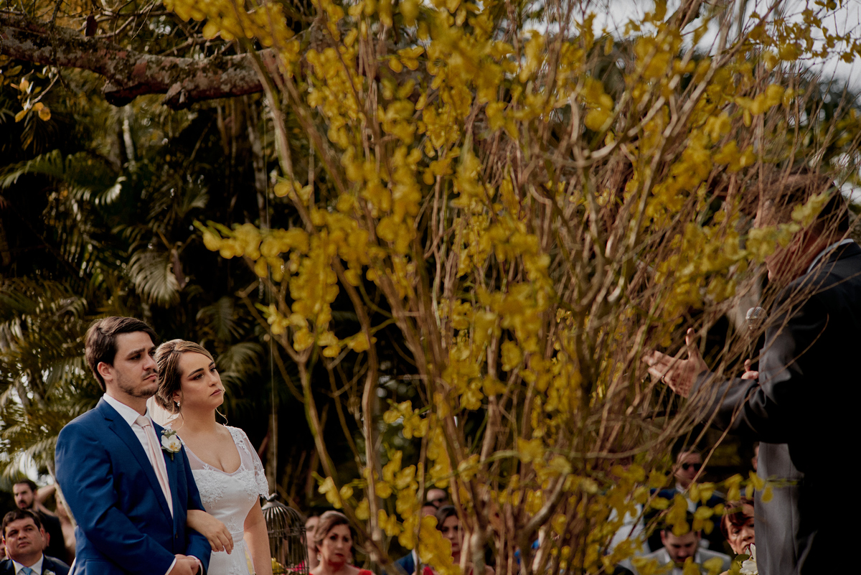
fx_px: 2034
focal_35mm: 85
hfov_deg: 23.9
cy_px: 288
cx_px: 430
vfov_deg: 16.1
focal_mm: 85
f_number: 2.5
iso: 100
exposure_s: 1/500
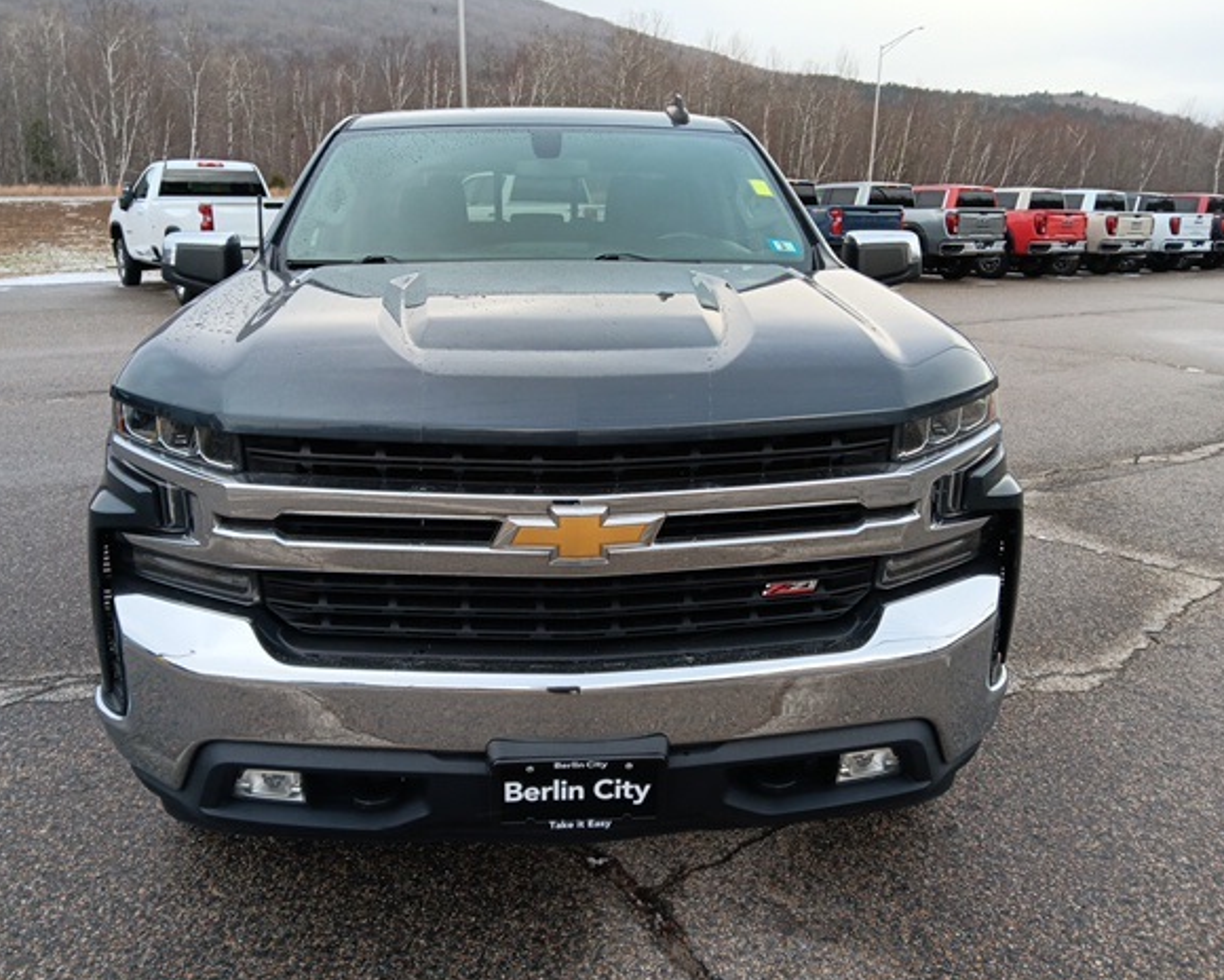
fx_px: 1014
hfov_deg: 62.2
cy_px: 484
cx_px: 601
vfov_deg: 51.5
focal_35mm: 28
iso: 143
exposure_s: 1/120
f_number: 1.8
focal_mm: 3.98
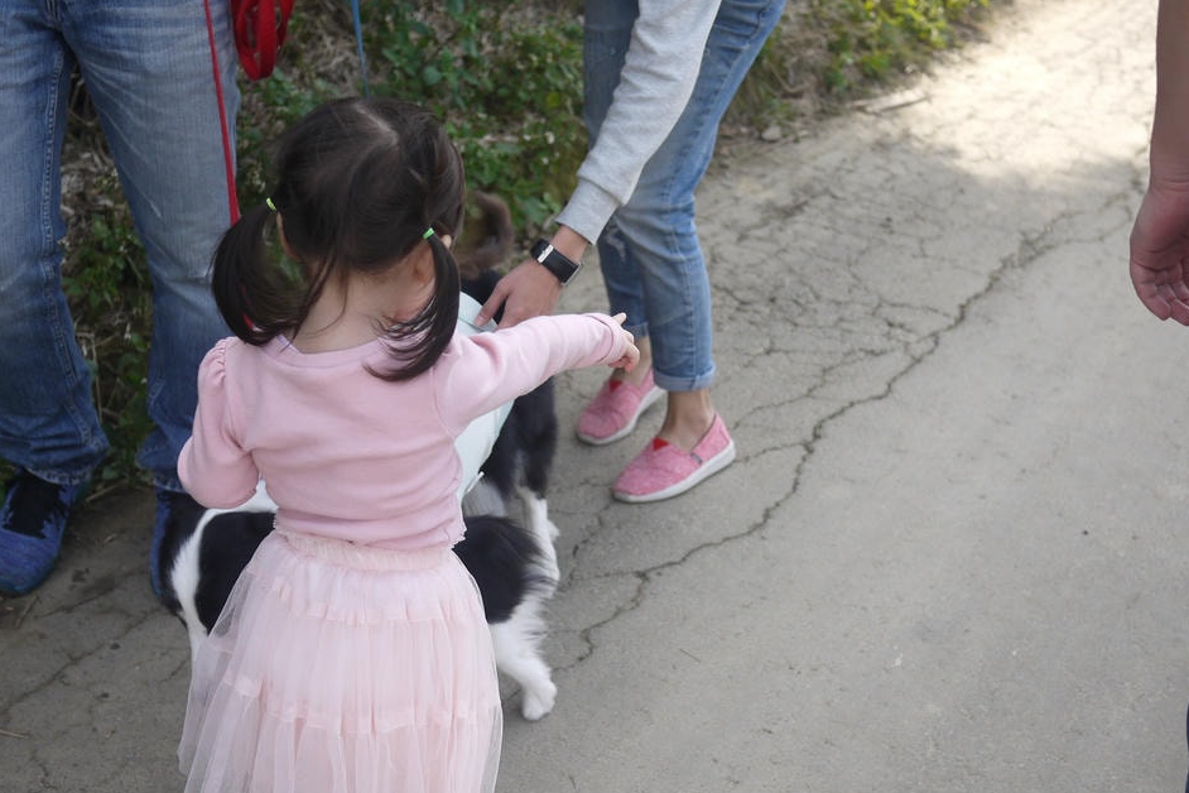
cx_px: 650
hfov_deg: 37.5
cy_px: 439
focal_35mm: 53
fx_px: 1750
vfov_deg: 25.5
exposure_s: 1/1300
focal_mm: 20
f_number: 2.2
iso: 160
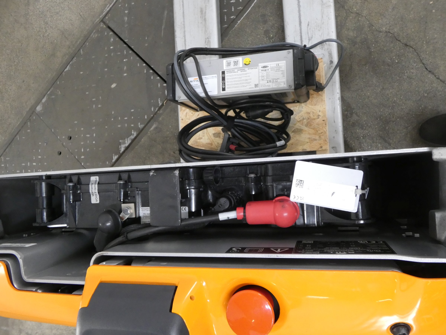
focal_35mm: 27
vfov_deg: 51.4
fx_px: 348
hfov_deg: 65.3
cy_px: 168
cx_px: 223
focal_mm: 4.8
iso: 640
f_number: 3.2
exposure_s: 1/80
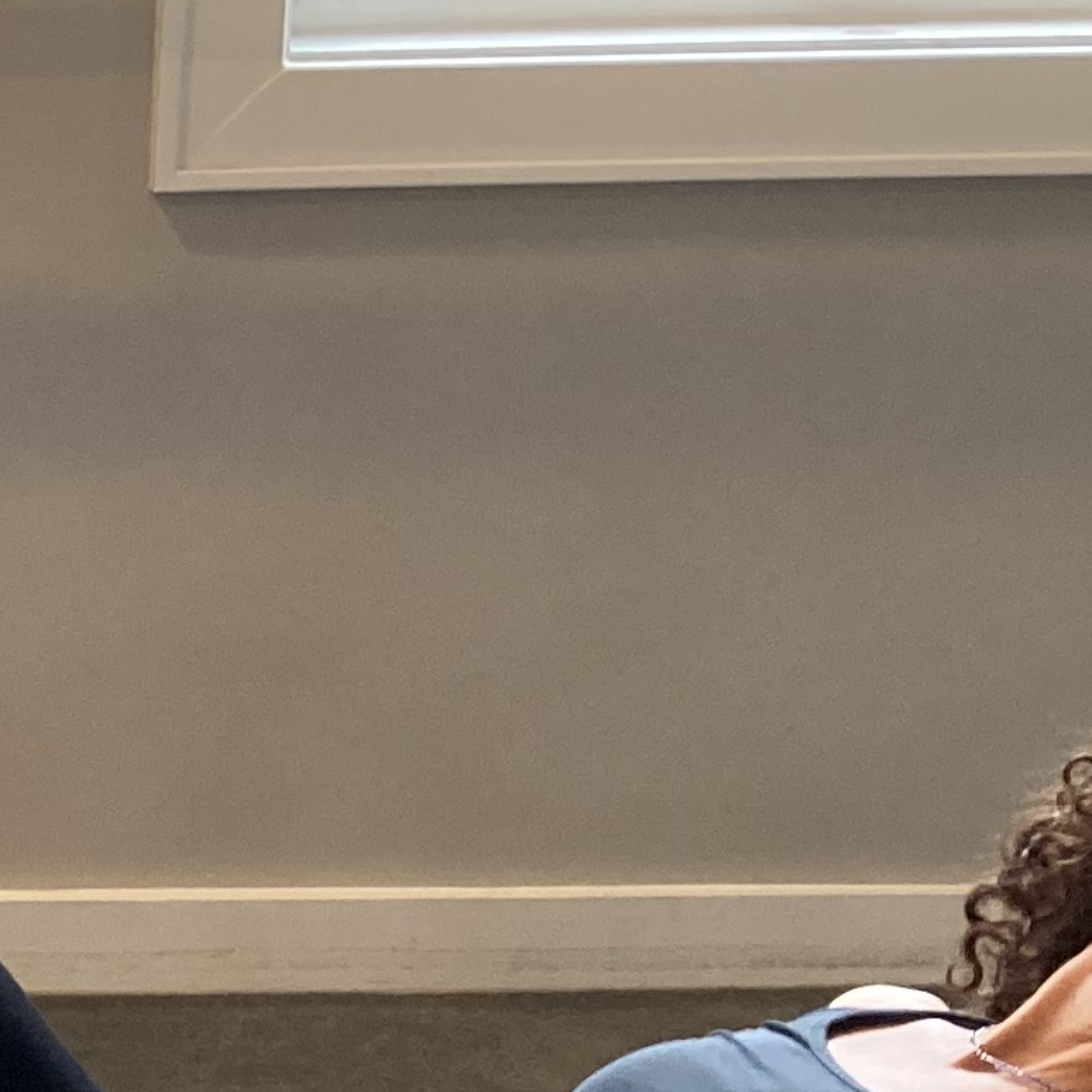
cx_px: -775
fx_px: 4604
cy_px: 876
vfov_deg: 13.5
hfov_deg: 12.5
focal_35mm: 129
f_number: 1.8
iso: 125
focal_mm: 3.99
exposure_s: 1/60
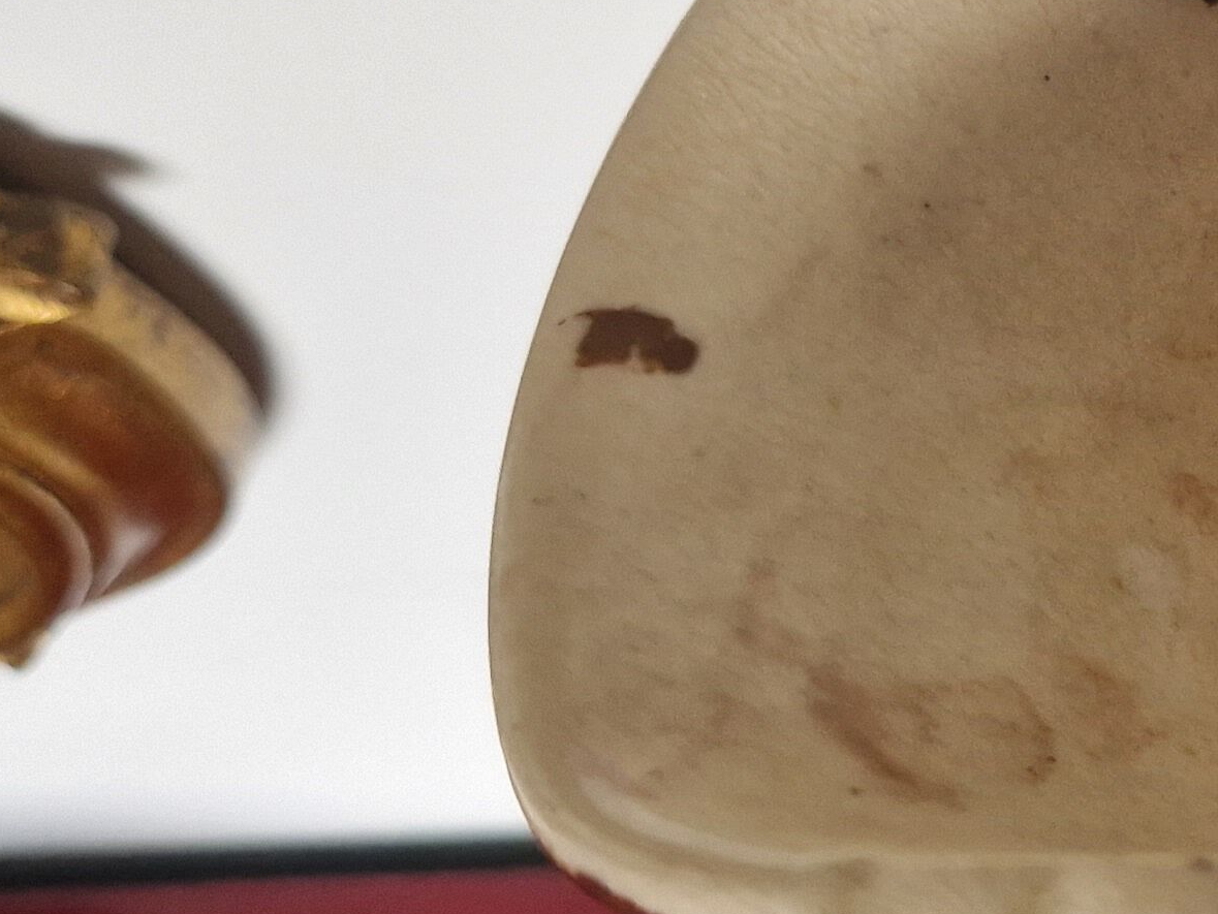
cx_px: 1664
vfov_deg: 18.7
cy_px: 181
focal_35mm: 78
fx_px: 2745
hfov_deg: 22.0
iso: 250
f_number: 1.8
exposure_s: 1/100
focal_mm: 5.4
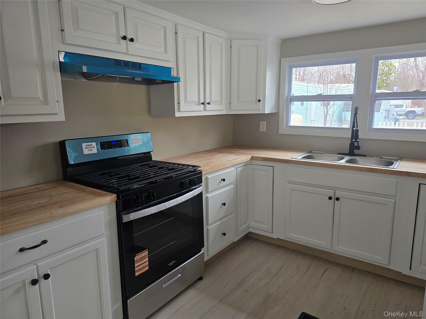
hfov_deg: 73.9
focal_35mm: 23
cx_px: 213
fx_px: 283
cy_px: 160
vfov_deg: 58.9
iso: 160
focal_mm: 6.3
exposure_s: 1/180
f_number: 1.7
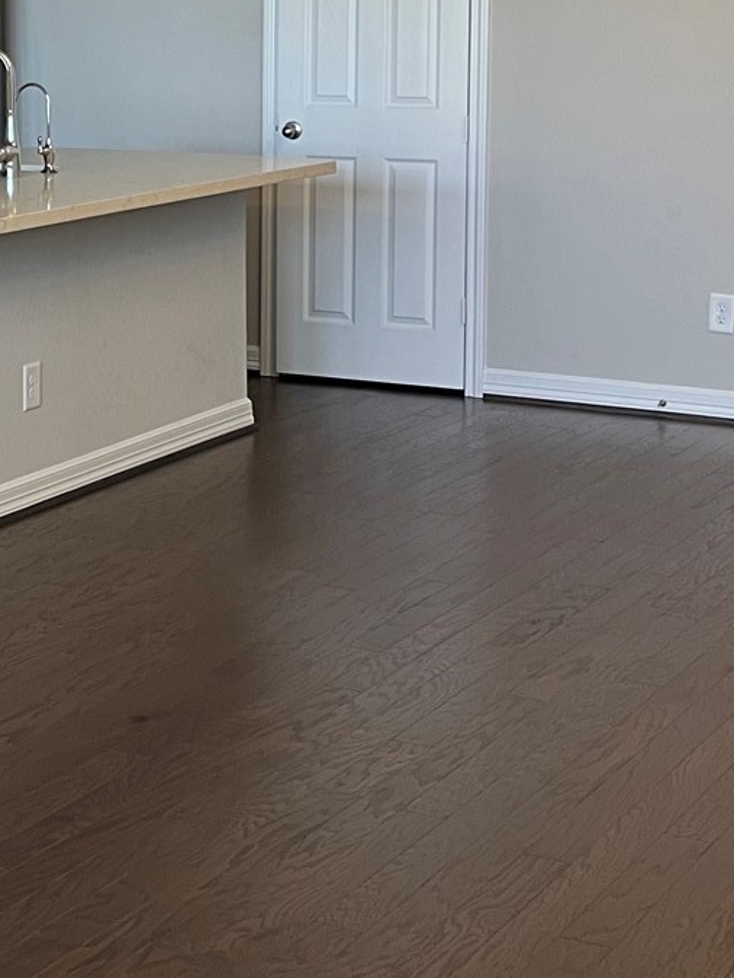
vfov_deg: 24.3
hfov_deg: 17.9
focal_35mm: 79
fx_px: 2232
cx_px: -113
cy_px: 199
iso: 80
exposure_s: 1/60
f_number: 1.6
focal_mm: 5.1
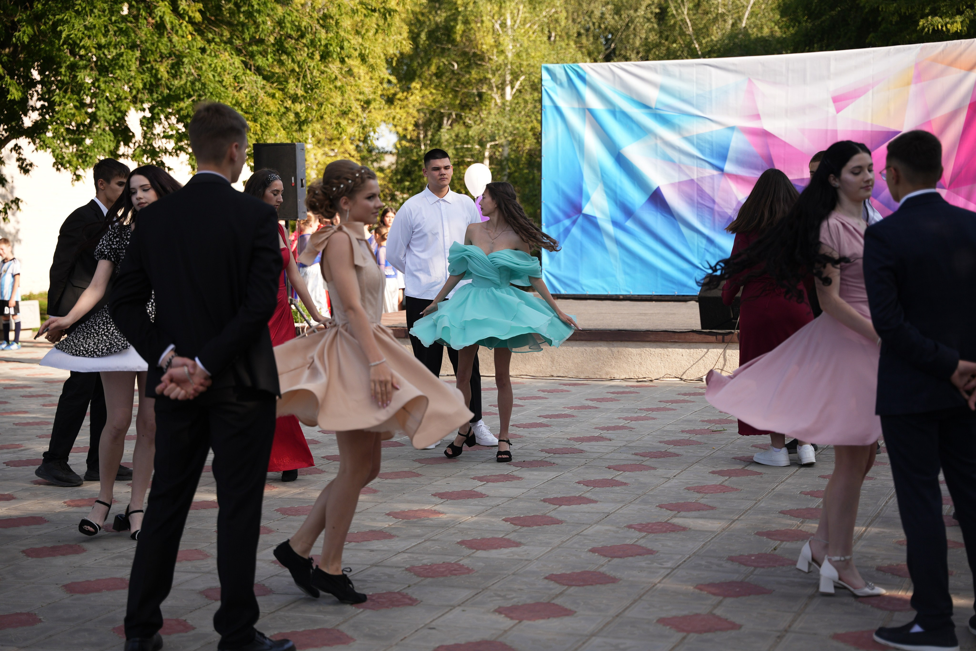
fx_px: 1705
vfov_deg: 21.6
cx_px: 488
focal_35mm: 63
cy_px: 326
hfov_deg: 31.9
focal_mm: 62.9
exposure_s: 1/500
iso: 160
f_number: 2.8
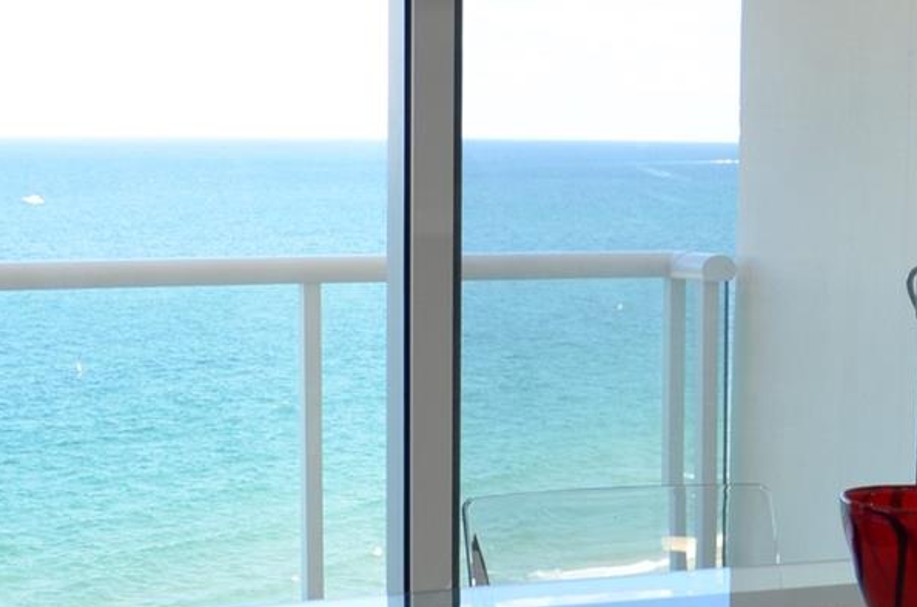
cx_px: 612
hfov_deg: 21.9
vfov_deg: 14.5
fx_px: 2364
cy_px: 575
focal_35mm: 93
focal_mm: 18
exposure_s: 1/125
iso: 200
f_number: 3.5
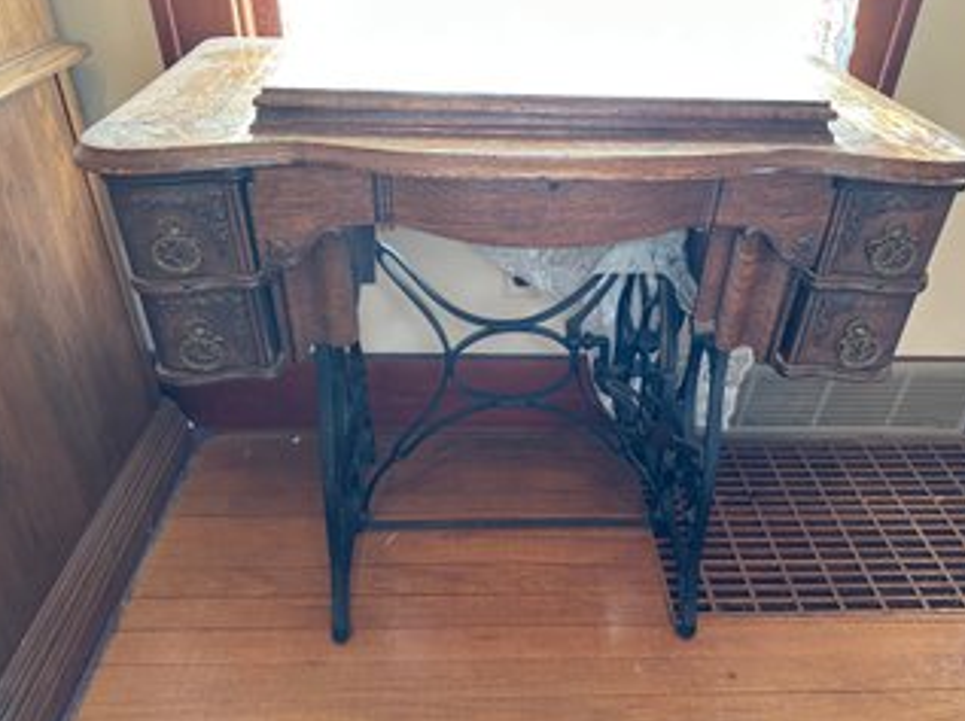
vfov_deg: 53.0
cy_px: 364
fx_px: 724
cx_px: 507
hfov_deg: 67.3
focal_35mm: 26
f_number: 1.78
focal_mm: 6.86
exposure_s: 1/60
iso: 400
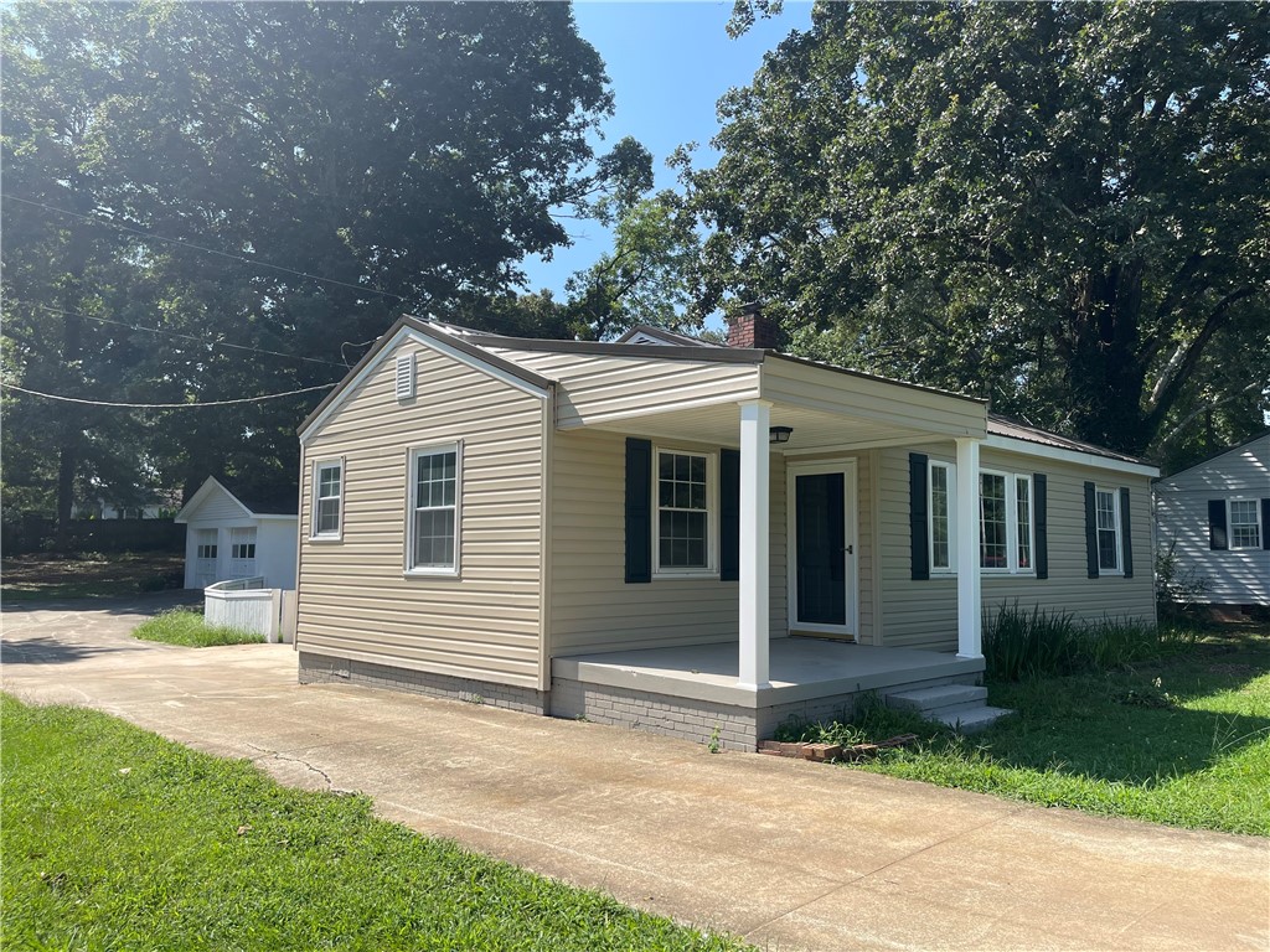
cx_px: 635
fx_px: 954
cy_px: 476
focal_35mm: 26
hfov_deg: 67.3
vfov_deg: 53.1
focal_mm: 5.1
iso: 32
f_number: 1.6
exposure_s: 1/2247
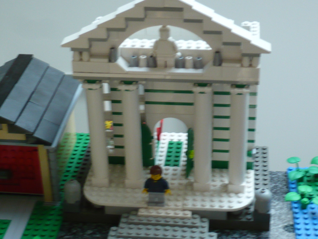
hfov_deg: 24.4
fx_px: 735
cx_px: 159
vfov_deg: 18.4
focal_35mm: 80
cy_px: 120
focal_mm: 11.1
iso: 200
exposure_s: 1/10
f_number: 4.5
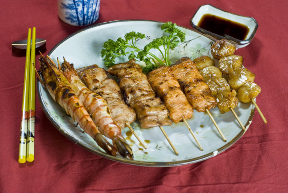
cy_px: 96
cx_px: 144
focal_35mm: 75
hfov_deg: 27.0
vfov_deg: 18.2
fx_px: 601
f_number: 6.3
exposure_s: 1/6
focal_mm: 50
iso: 125
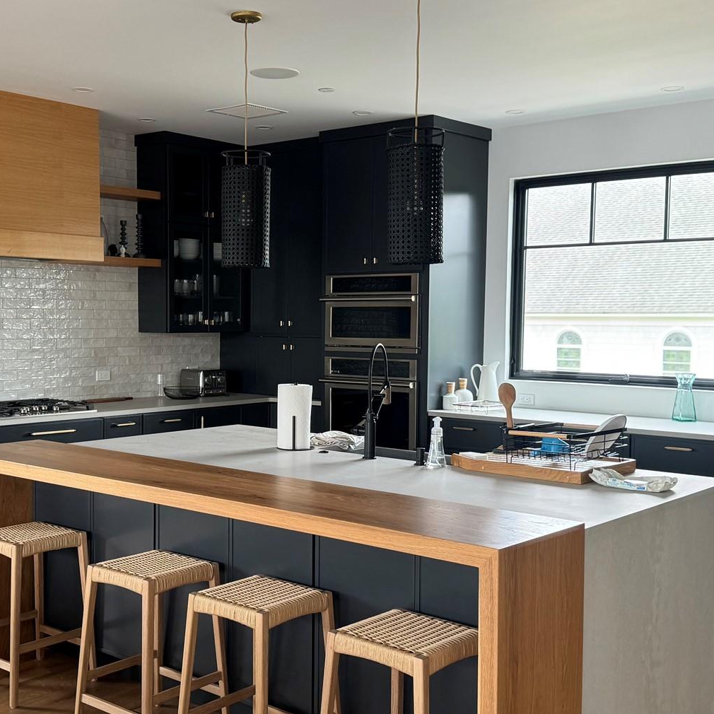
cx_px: 291
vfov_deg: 39.2
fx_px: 1003
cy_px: 372
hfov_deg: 39.0
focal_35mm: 43
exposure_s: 1/118
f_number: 1.78
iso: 200
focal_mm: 6.76
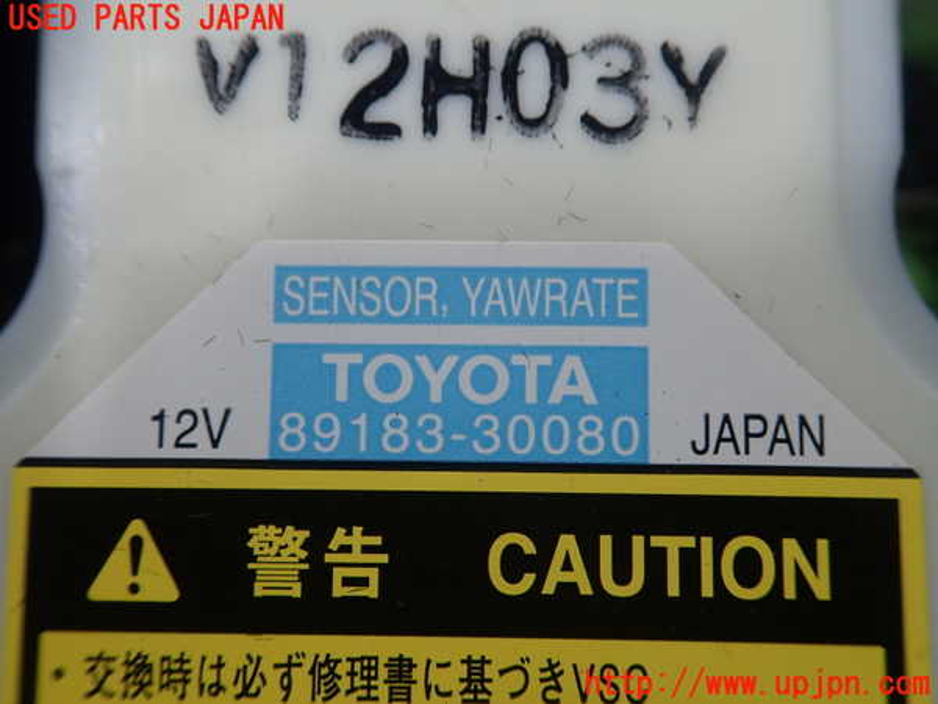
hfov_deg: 60.0
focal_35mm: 30
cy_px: 352
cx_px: 469
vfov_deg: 46.8
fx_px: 813
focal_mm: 5.5
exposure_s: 1/125
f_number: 2.3
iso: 160
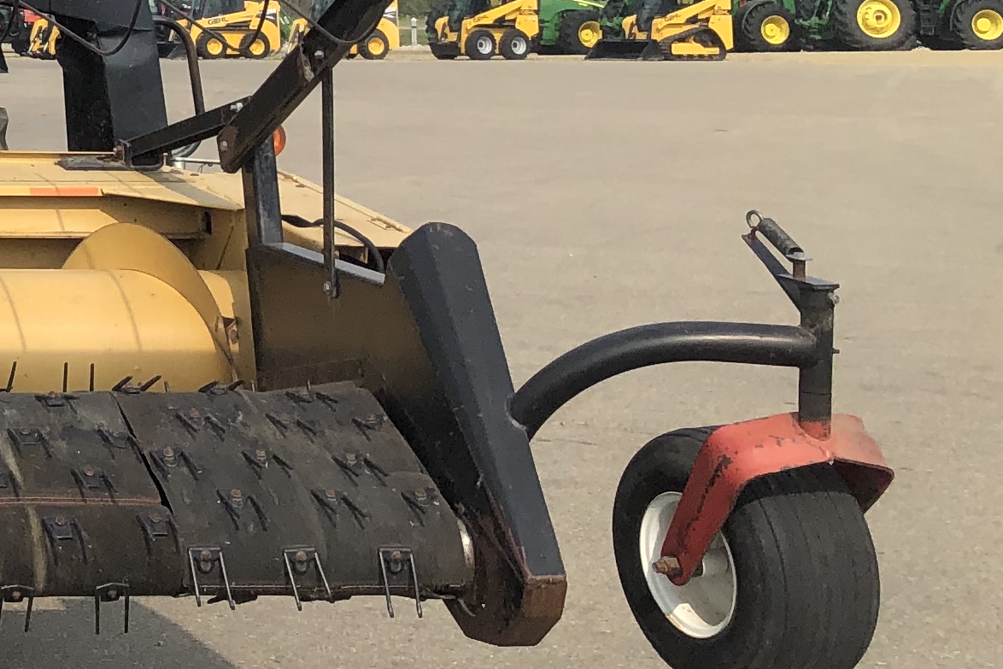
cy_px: -113
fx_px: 2786
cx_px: -656
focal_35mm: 100
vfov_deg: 13.4
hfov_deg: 17.5
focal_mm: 3.99
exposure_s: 1/1736
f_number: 1.8
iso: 20
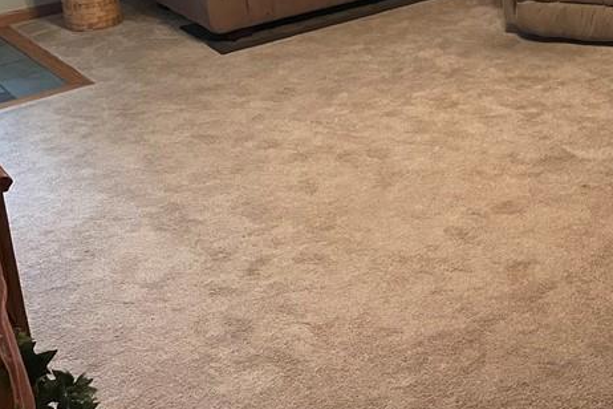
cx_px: 613
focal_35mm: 60
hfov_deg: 31.0
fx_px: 1022
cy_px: -28
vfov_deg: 21.6
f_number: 1.6
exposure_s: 1/60
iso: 400
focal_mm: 4.2
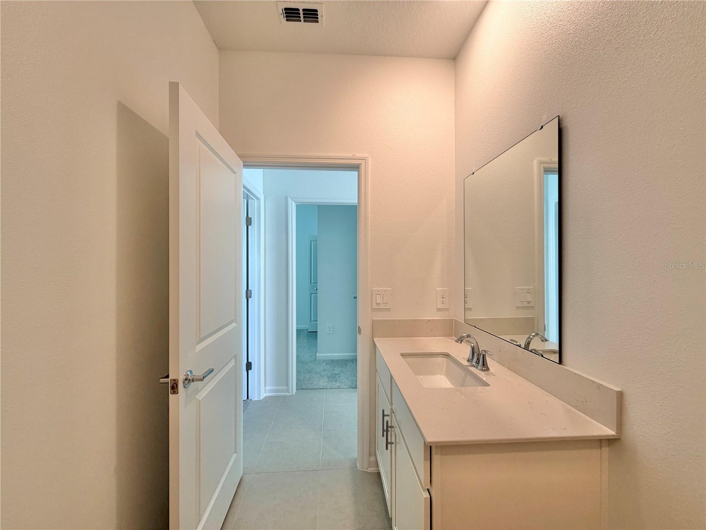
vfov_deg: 85.7
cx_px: 353
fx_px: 286
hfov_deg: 102.1
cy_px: 265
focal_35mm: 14
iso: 160
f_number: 2.2
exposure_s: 1/120
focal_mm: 2.22
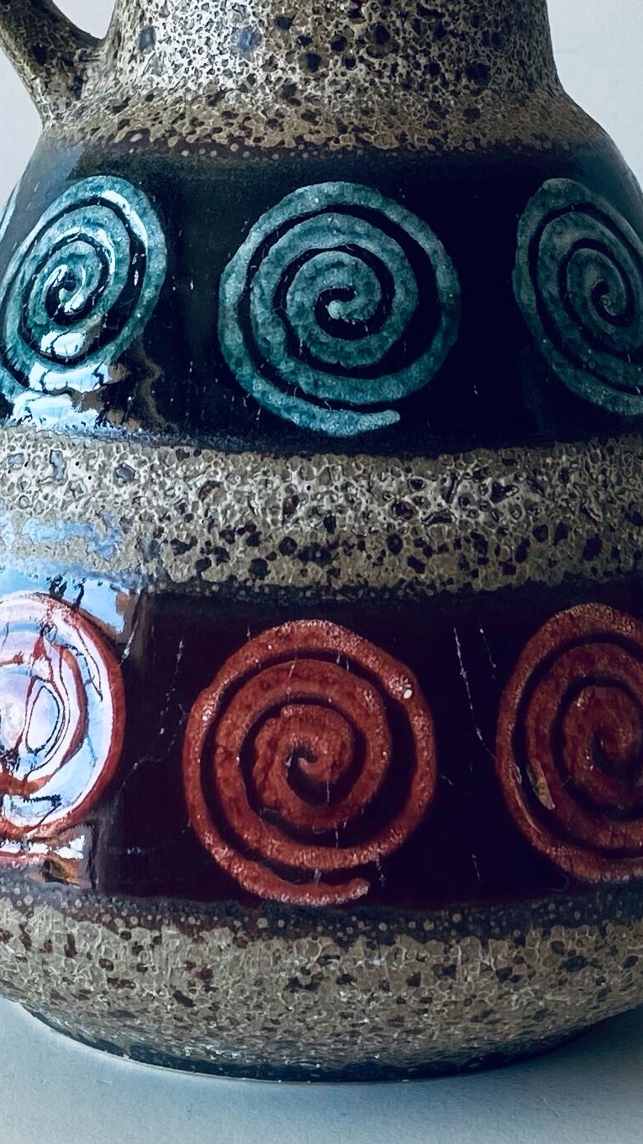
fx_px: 2546
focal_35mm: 84
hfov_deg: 14.4
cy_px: 310
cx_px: 307
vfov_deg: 25.1
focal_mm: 4.25
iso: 50
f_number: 1.8
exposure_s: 1/121
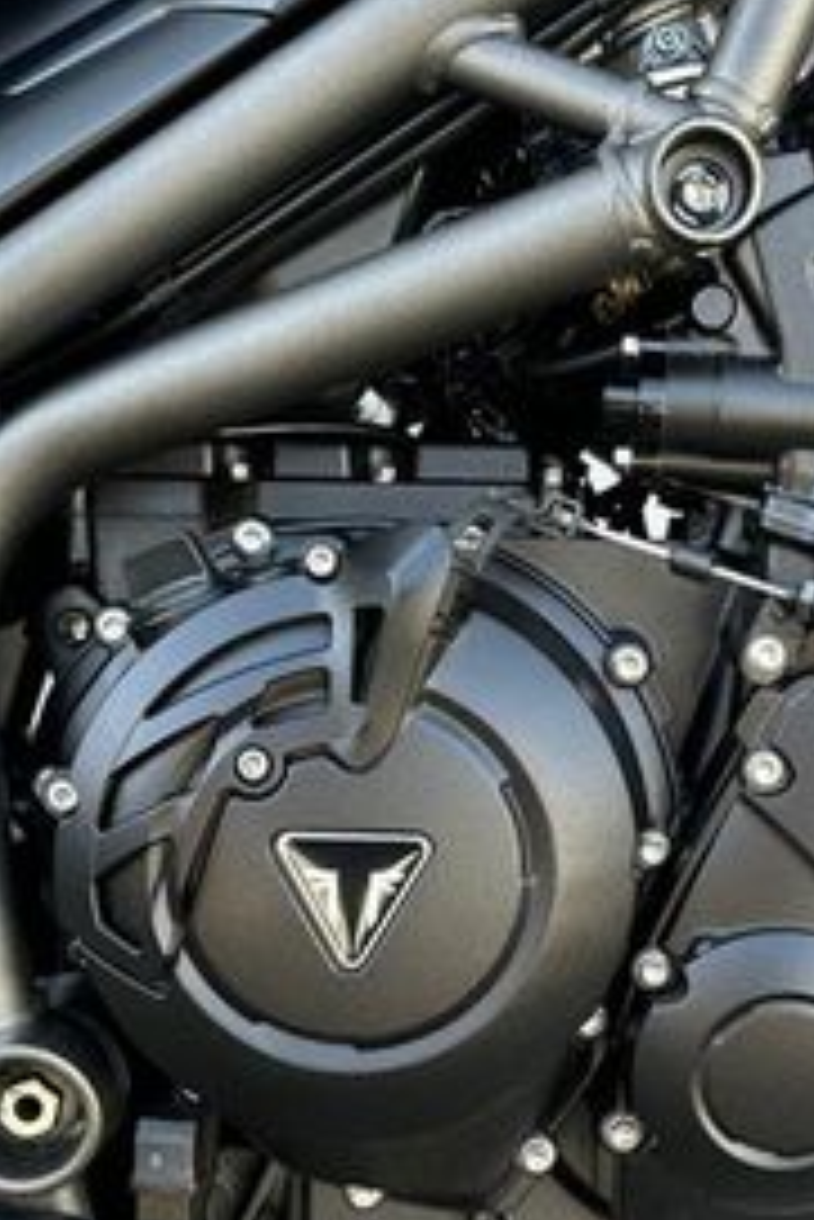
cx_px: 567
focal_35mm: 59
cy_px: 756
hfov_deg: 22.9
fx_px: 1998
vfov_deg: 33.8
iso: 80
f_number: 1.78
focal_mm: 6.86
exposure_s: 1/121
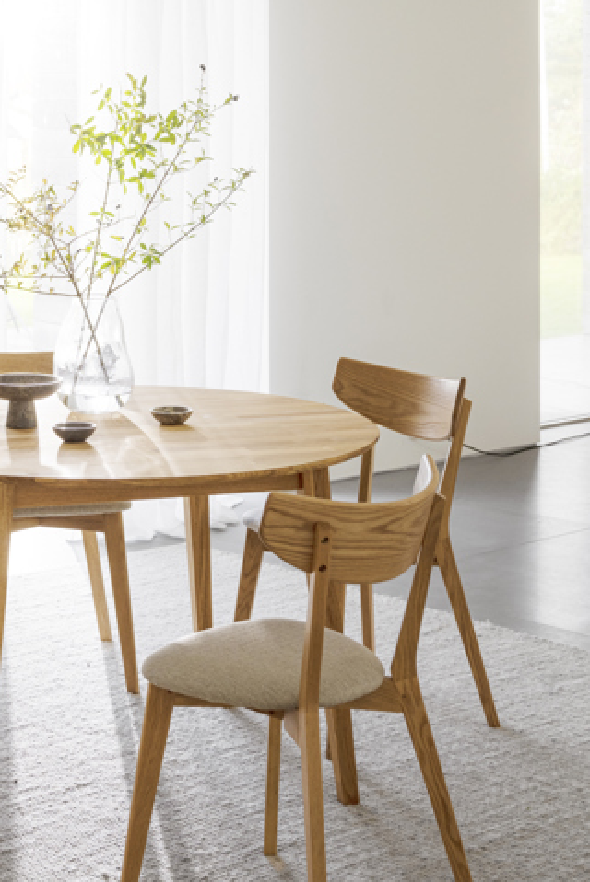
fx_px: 1865
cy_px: 151
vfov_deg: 26.1
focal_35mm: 76
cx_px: 56
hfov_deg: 17.7
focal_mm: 38
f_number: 5.6
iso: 160
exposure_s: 1/30
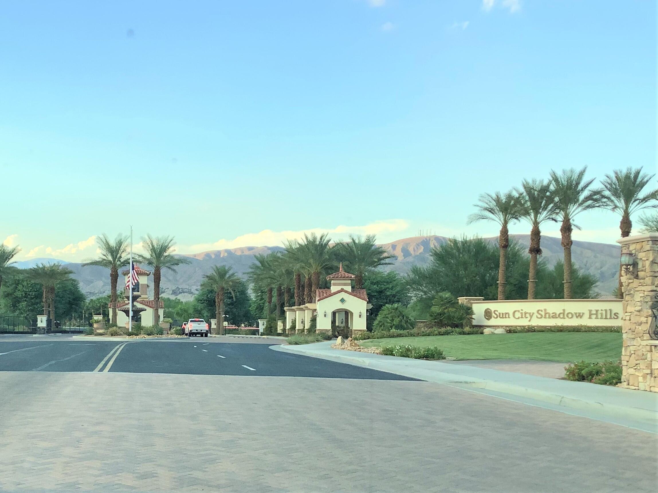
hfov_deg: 58.3
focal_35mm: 31
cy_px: 246
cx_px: 329
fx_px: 589
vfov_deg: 45.4
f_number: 2.4
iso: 25
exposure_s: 1/238
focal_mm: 3.3
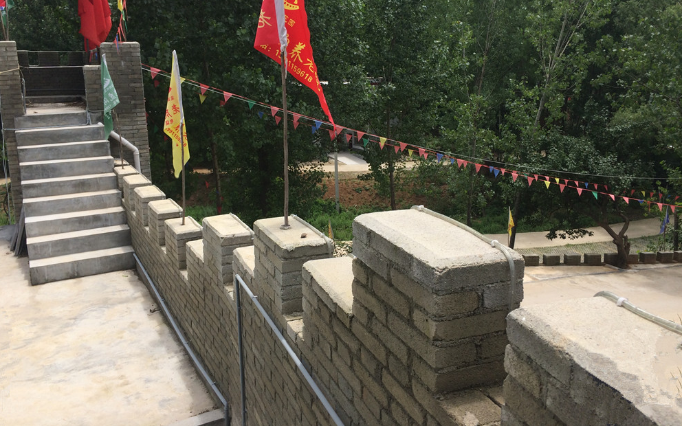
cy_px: 170
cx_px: 340
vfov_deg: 40.4
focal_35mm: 31
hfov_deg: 61.2
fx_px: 576
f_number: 2.2
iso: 32
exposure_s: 1/1520
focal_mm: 4.15
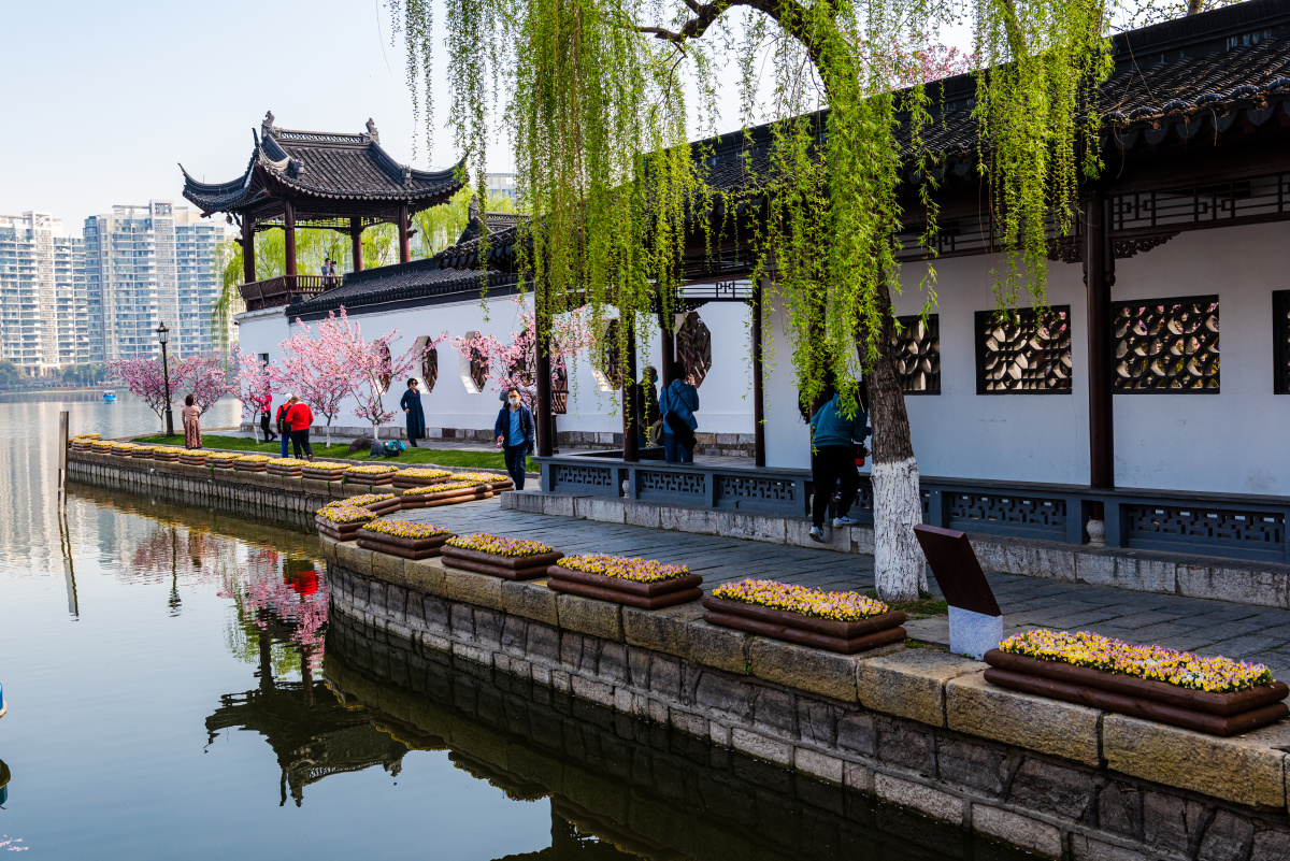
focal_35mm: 40
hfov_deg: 48.4
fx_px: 1434
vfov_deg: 33.4
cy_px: 430
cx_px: 645
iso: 200
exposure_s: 1/250
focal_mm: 40
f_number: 8
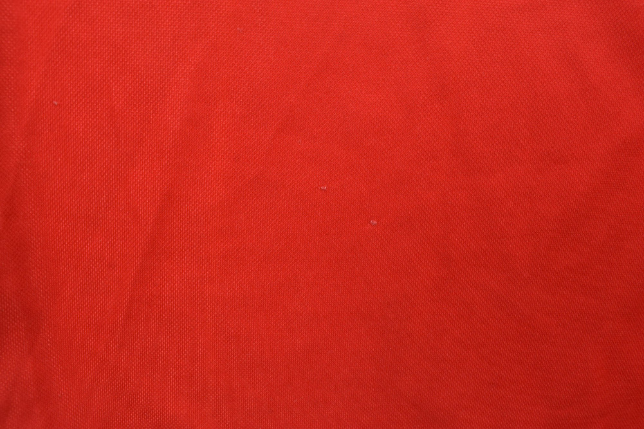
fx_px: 563
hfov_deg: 59.5
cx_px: 322
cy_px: 214
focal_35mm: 32
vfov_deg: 41.7
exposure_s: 1/50
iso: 400
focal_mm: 21
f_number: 11
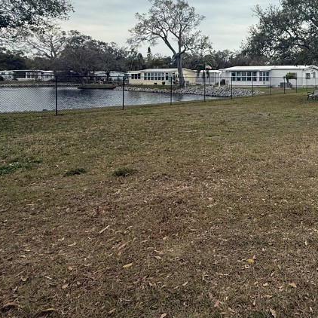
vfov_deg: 51.3
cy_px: 72
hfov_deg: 46.5
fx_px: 312
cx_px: 308
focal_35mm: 30
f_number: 2.2
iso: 50
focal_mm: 2.22
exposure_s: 1/1464
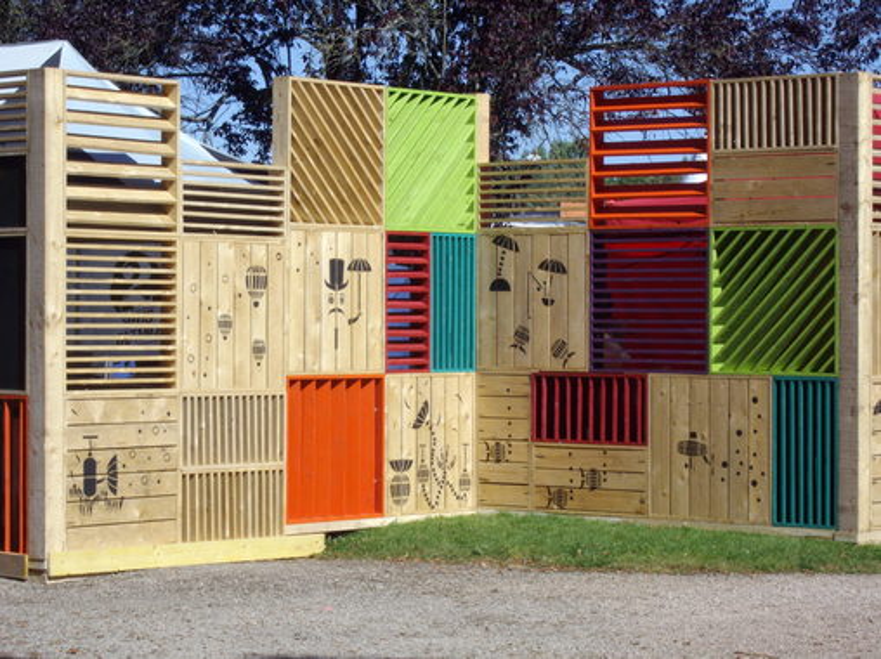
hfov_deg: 18.2
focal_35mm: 108
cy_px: 330
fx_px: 2746
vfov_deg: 13.7
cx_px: 440
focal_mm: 18
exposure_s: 1/200
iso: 80
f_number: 8.5
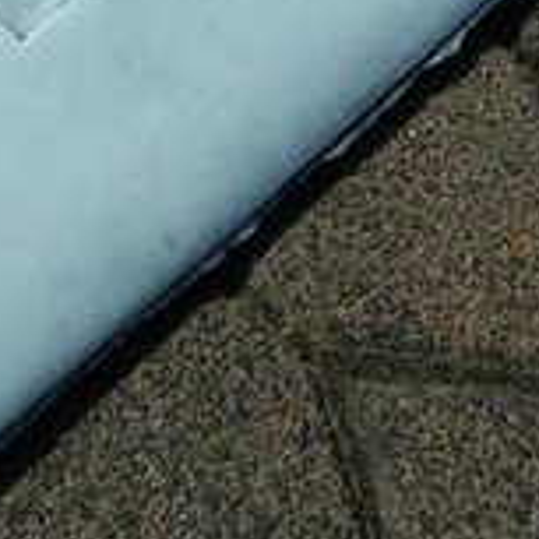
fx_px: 3100
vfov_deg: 9.9
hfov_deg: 9.7
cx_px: -169
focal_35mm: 176
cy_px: 18
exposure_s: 1/800
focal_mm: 5.8
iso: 50
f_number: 6.3
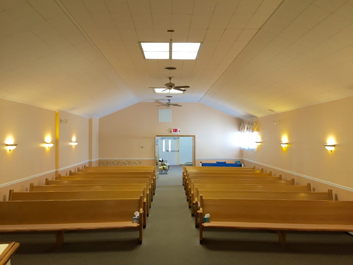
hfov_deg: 61.7
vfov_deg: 48.2
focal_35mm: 29
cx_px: 176
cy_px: 132
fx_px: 296
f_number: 2.2
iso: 80
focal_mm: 4.15
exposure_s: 1/30
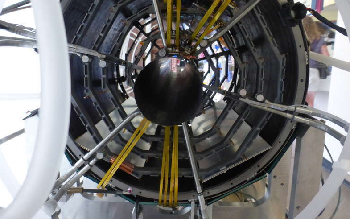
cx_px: 173
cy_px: 93
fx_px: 258
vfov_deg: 45.9
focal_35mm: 27
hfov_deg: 68.4
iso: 400
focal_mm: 4.3
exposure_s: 1/30
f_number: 3.3
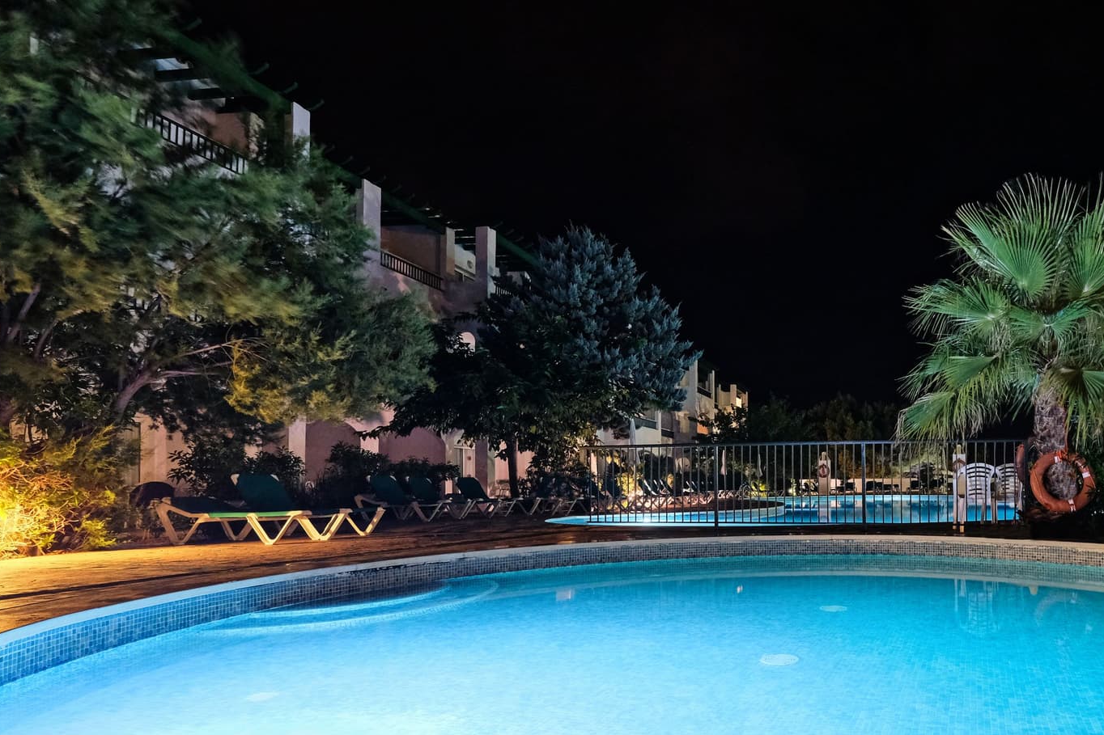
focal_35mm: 22
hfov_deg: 74.2
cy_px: 473
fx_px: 675
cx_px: 797
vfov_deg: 56.3
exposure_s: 1/3
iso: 1600
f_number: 4
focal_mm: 10
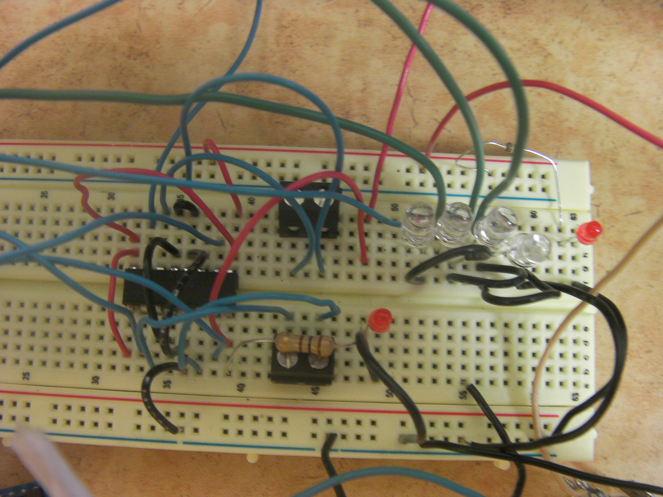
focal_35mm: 38
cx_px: 332
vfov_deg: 37.7
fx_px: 728
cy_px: 248
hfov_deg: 49.0
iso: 200
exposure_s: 1/3.8
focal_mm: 6.8
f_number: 3.5
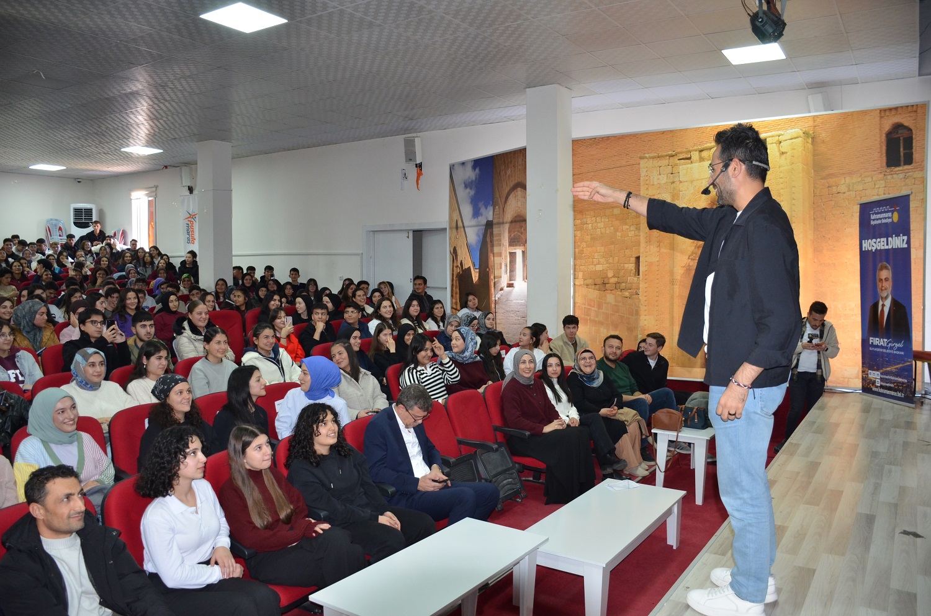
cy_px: 308
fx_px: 697
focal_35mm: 27
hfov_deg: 67.5
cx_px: 466
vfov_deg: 47.7
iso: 800
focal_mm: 18
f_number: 3.5
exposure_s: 1/60
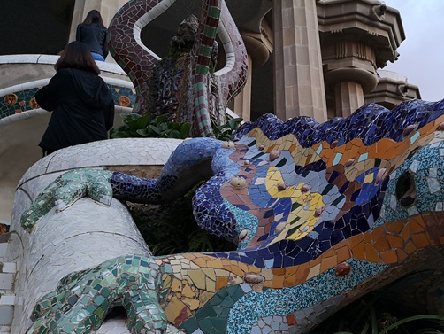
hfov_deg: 42.5
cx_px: 333
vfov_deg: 33.6
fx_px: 552
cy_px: 185
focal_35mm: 43
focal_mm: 3.95
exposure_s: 1/50
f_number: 1.8
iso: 100
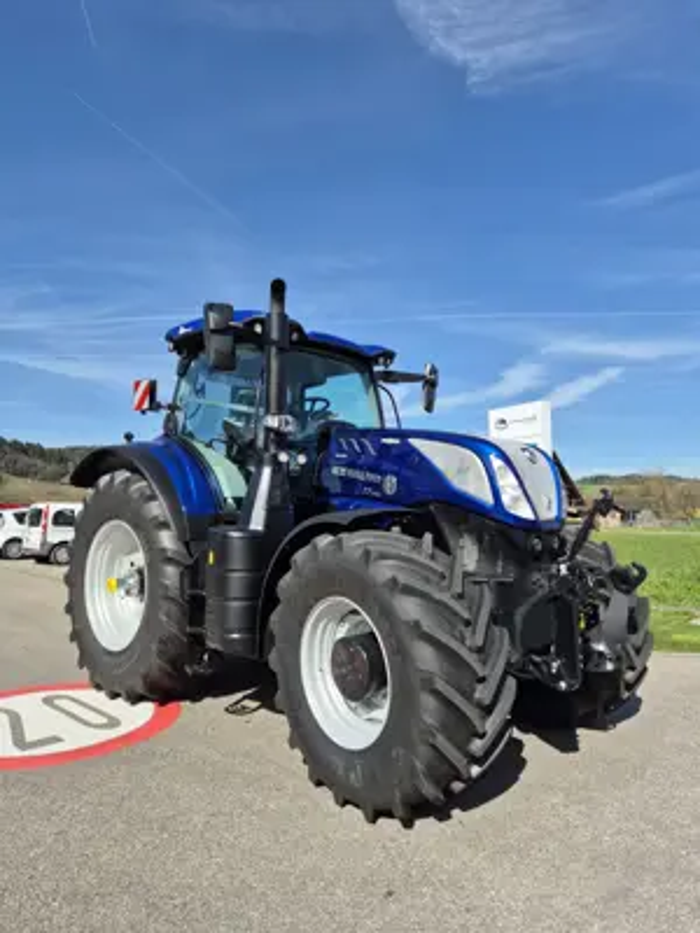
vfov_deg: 73.9
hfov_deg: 58.9
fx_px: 620
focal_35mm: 23
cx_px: 350
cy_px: 466
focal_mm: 5.4
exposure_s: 1/1796
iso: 25
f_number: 1.8
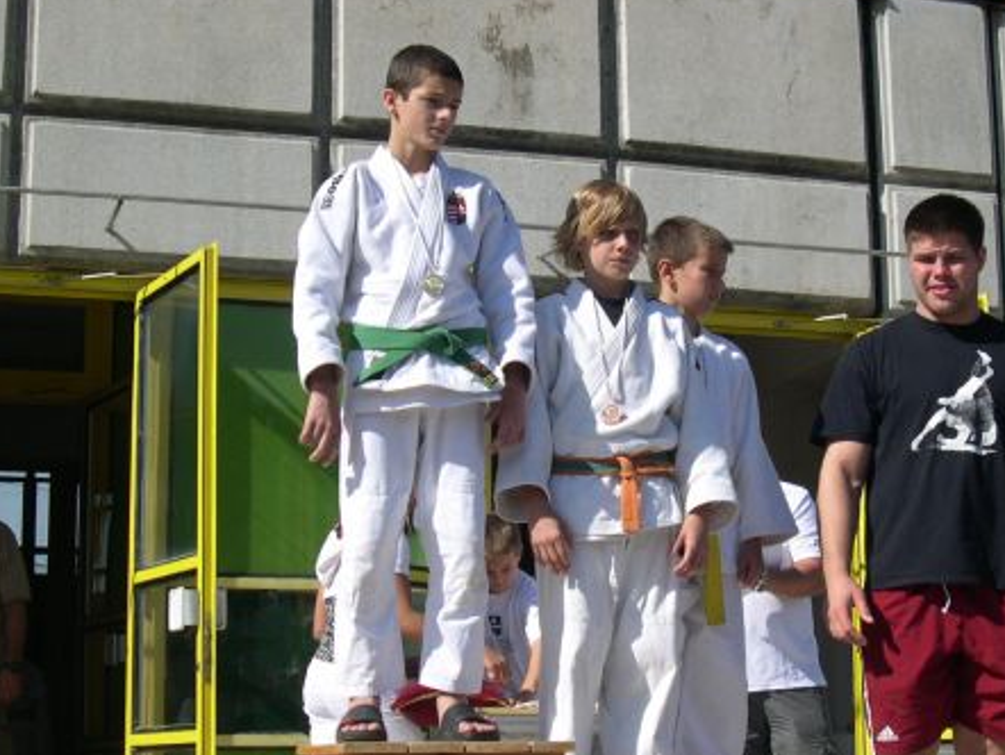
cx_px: 557
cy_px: 443
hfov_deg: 28.5
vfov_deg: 21.6
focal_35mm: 68
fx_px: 1975
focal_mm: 10.1
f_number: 8.4
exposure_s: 1/216
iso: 100
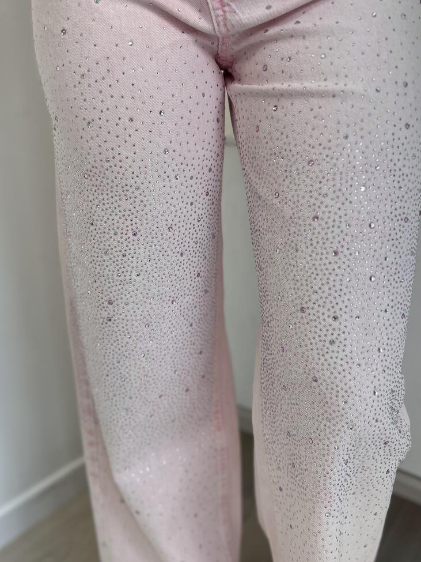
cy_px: 253
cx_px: 218
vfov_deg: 56.7
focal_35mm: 32
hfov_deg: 44.1
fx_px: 519
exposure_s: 1/133
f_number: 1.5
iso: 32
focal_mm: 5.7
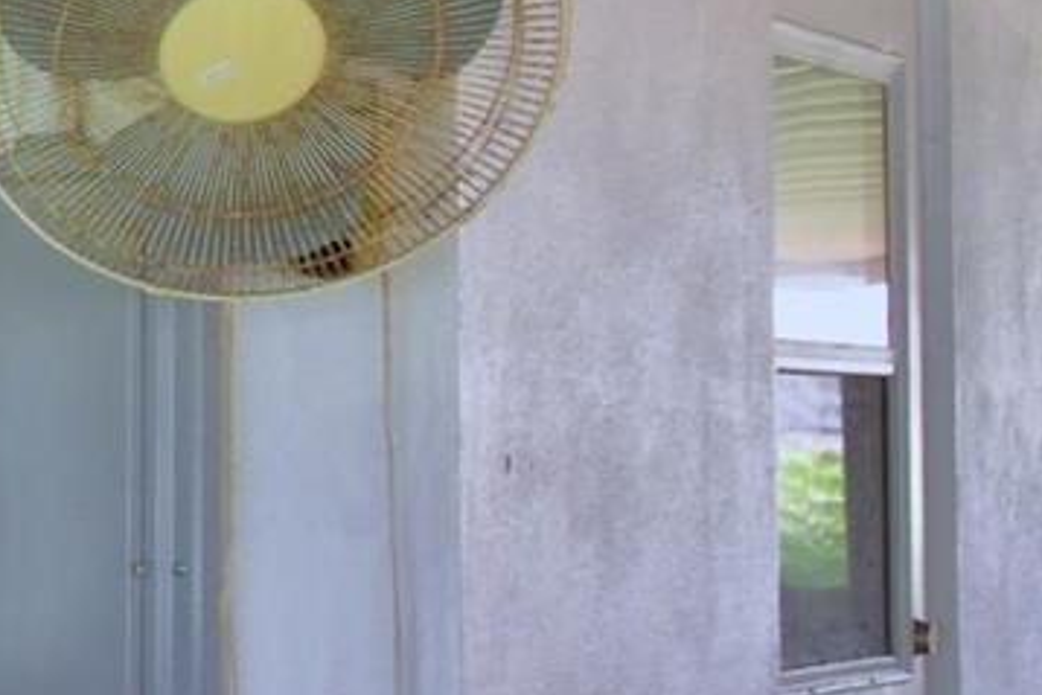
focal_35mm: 67
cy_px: 372
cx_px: -1004
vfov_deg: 20.3
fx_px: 1940
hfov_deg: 19.2
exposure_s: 1/60
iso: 400
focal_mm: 10
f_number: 4.5
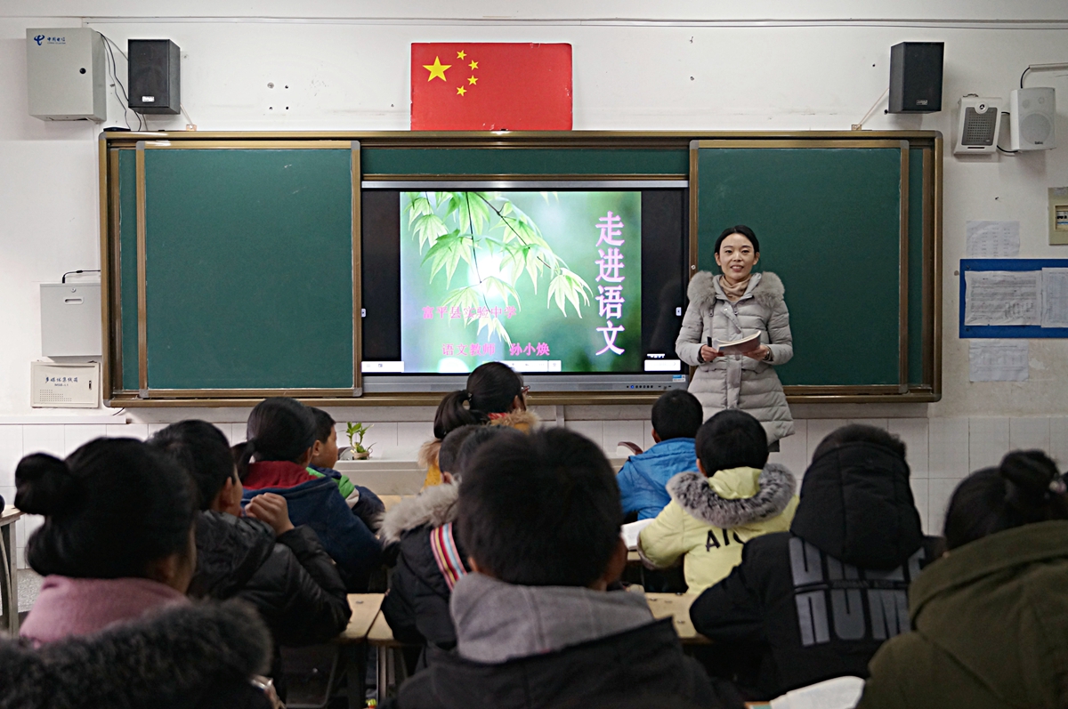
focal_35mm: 39
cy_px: 354
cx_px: 534
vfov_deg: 34.1
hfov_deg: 49.6
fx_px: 1156
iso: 800
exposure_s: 1/50
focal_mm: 26
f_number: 4.5
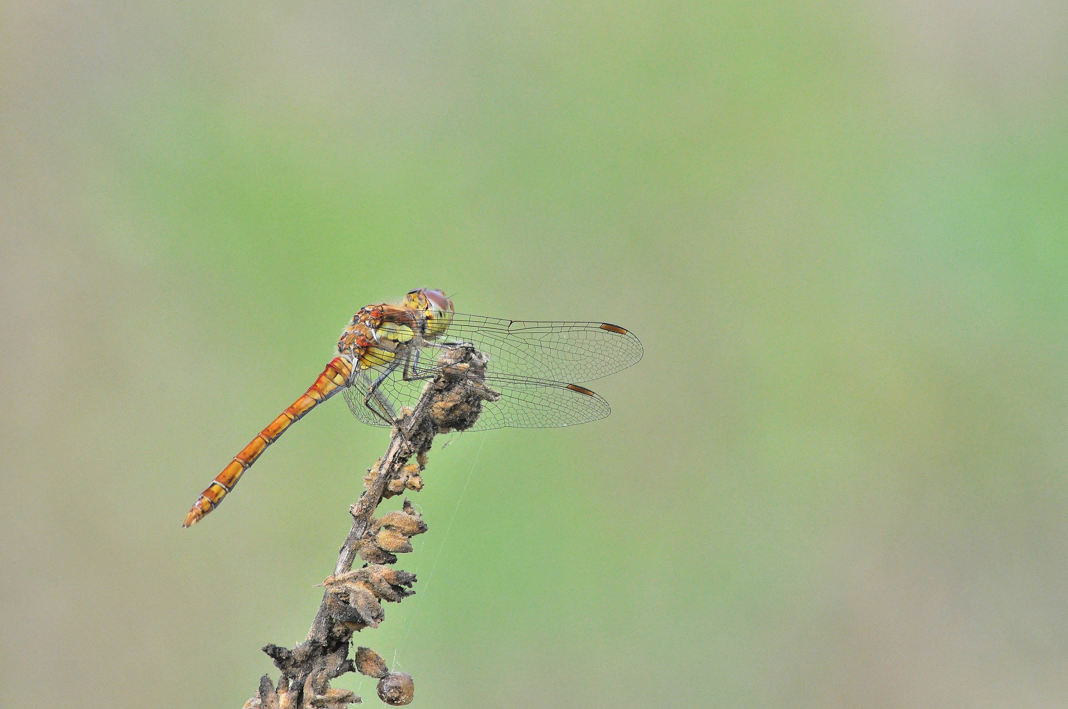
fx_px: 13334
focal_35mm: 450
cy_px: 354
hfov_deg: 4.6
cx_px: 534
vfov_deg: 3.0
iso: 800
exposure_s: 1/640
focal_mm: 300
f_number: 13
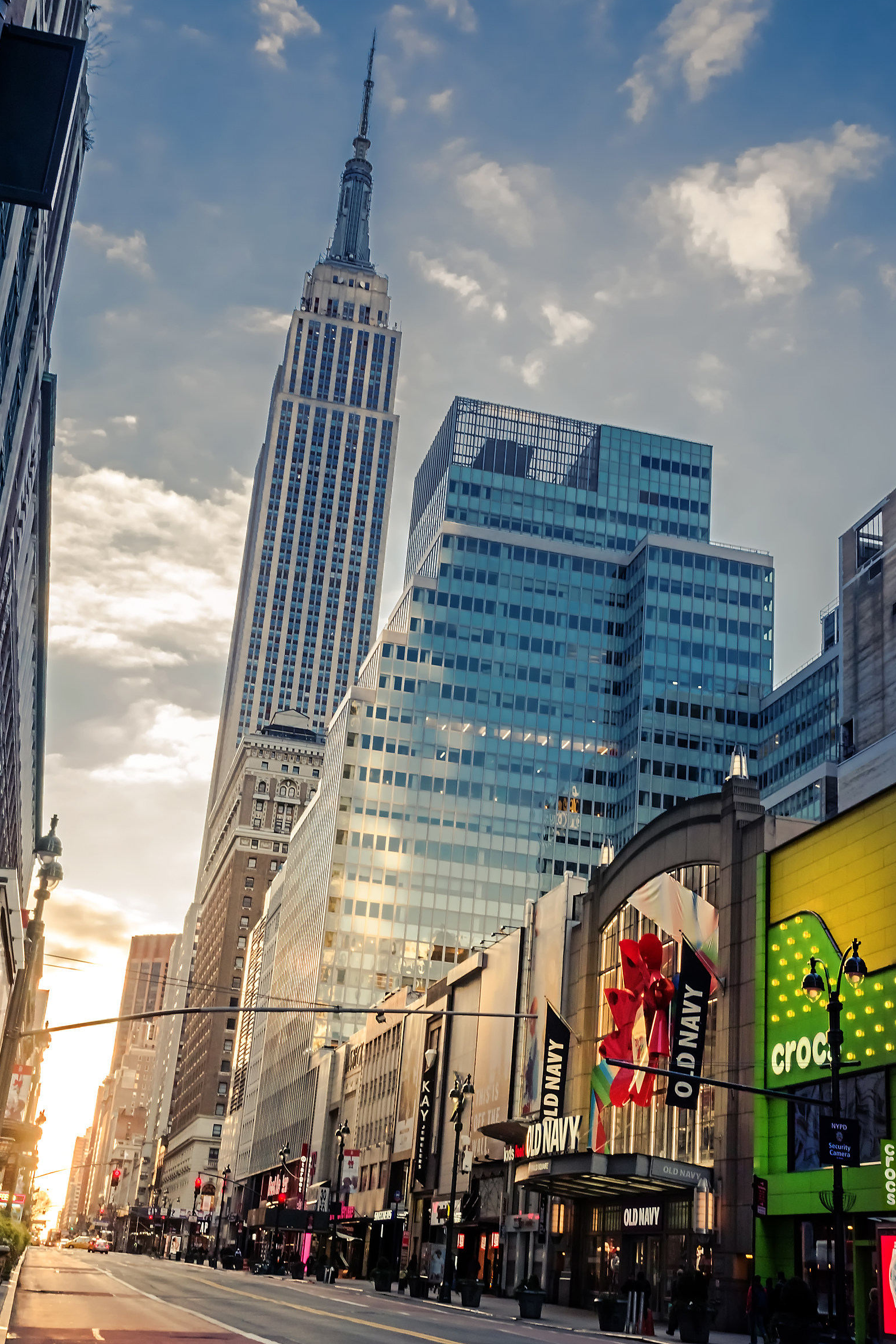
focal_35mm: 42
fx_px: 1550
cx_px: 445
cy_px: 677
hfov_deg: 32.2
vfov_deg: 46.9
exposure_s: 1/100
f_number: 18
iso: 500
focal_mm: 27
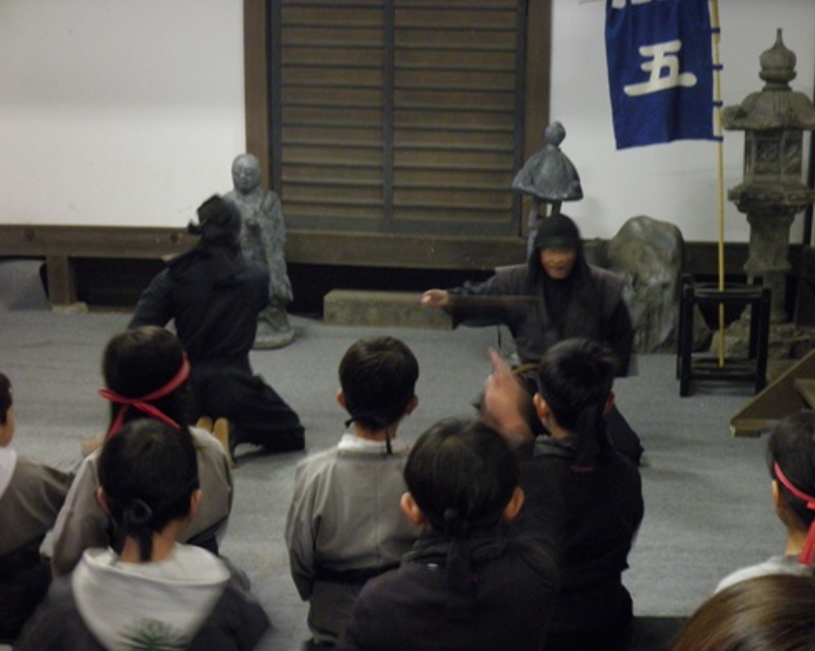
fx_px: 1206
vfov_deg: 30.2
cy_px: 323
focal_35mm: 50
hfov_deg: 37.3
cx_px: 401
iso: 400
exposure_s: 1/4
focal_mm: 8.3
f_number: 3.4
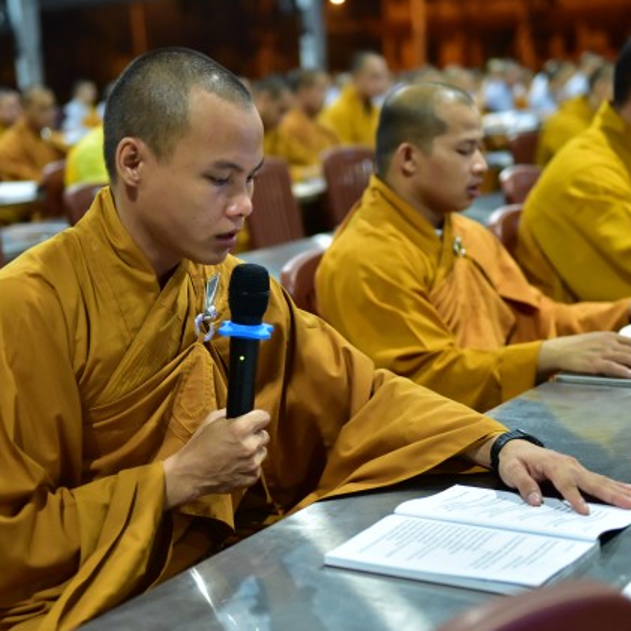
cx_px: 288
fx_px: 1464
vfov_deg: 24.3
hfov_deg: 24.3
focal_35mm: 71
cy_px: 316
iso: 5000
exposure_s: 1/80
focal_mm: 55
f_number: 2.8
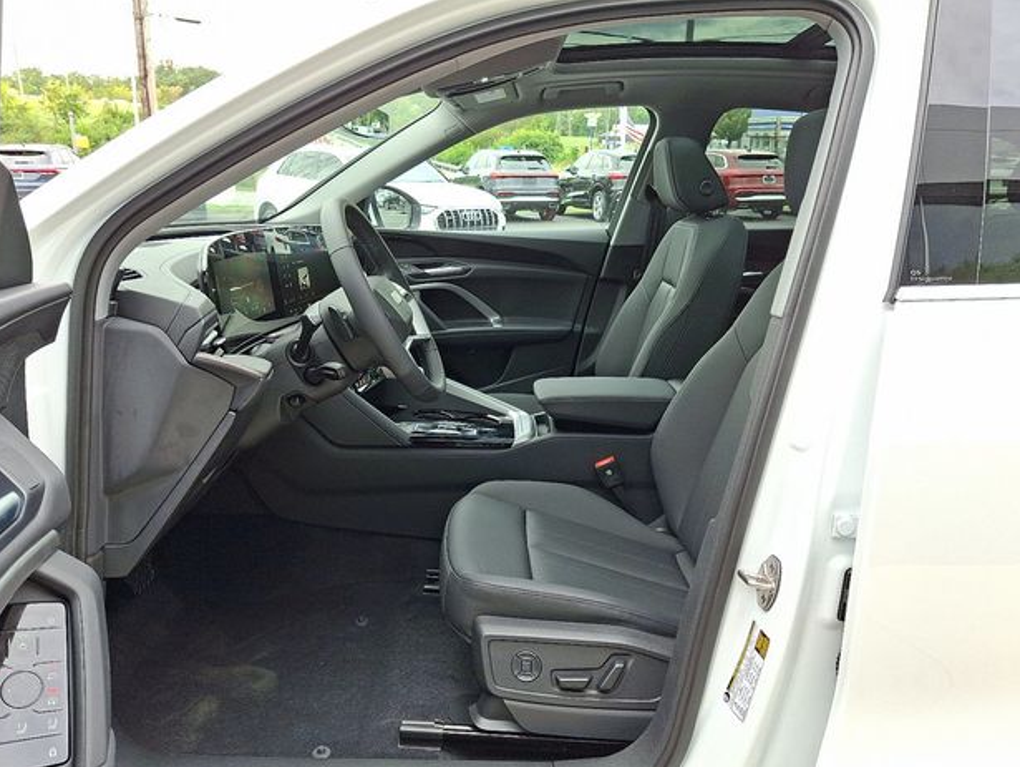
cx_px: 491
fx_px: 767
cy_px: 395
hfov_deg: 67.2
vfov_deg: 53.1
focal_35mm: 26
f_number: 1.8
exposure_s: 1/159
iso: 25
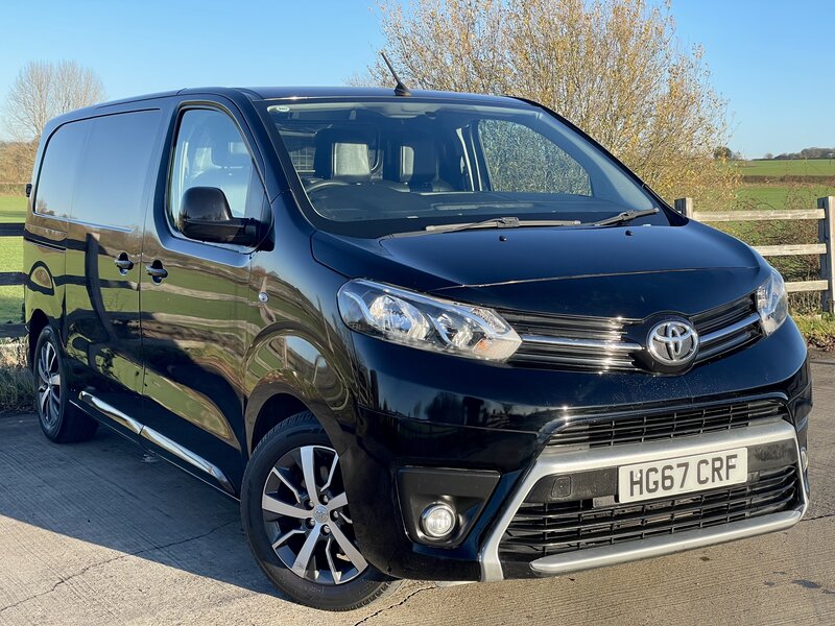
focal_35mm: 52
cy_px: 313
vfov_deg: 28.0
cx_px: 418
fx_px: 1254
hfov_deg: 36.8
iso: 25
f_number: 2
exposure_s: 1/461
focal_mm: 6
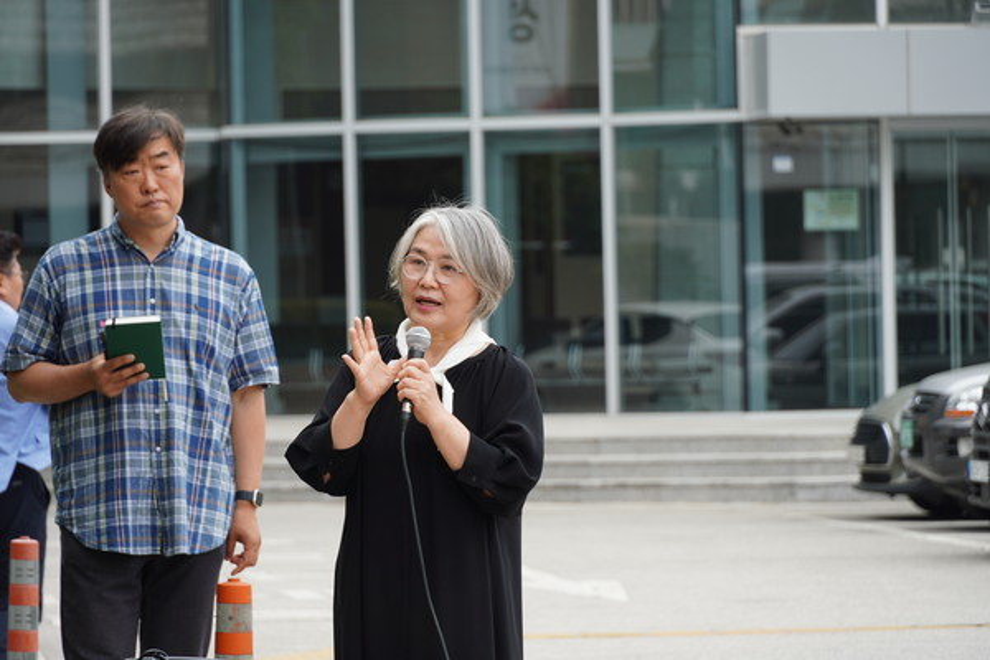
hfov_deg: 10.2
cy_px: 330
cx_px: 495
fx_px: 5568
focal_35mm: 202
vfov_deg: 6.8
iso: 160
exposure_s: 1/250
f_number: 5.6
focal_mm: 135
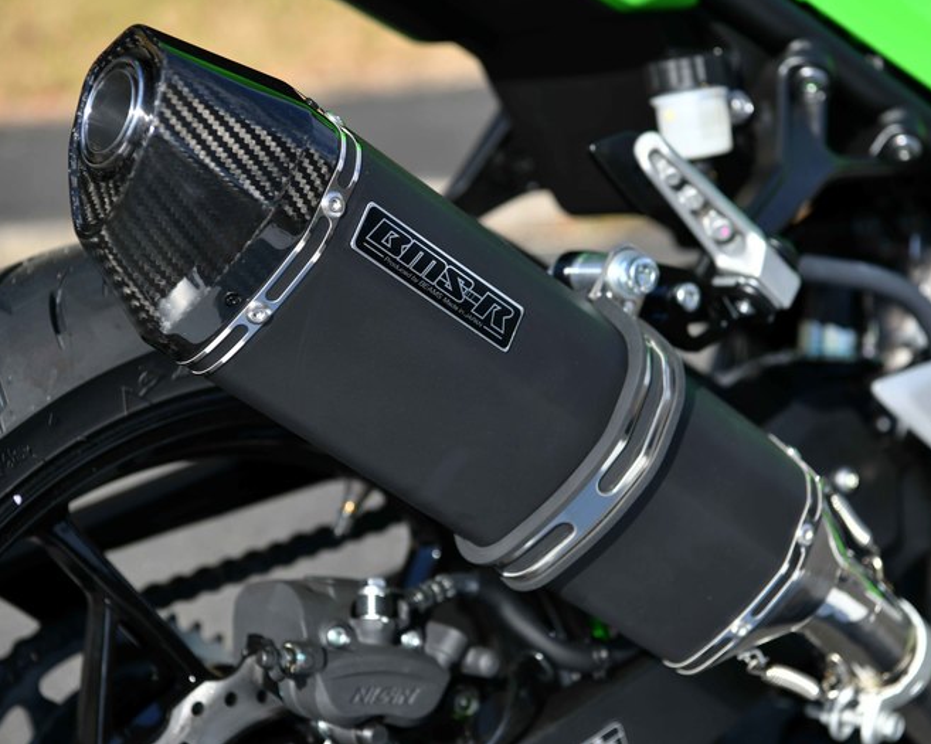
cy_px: 369
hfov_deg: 23.9
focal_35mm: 80
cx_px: 487
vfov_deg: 19.2
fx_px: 2203
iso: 200
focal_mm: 70
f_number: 5
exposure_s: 1/1250
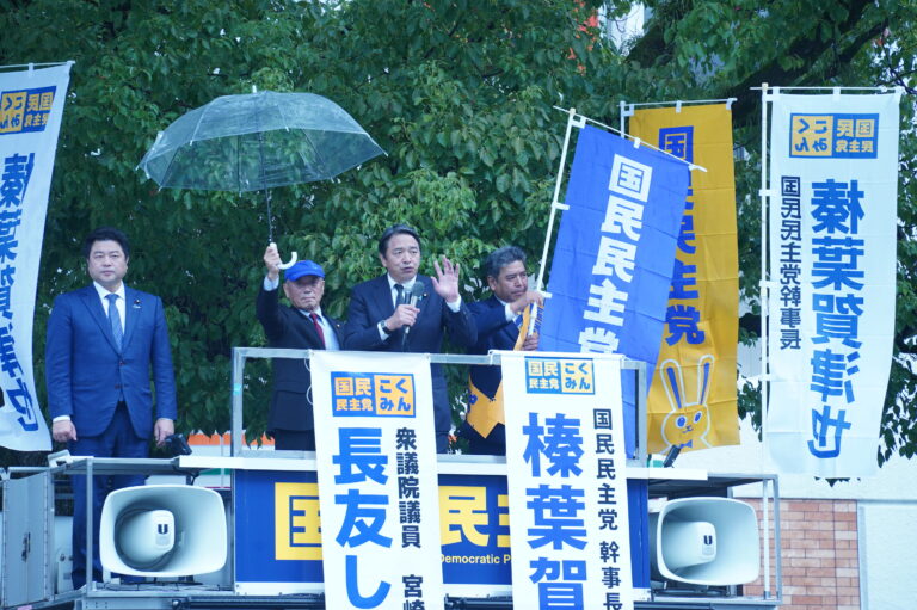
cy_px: 305
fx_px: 5091
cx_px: 458
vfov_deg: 6.9
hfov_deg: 10.3
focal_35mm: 200
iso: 250
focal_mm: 200
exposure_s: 1/125
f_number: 6.3
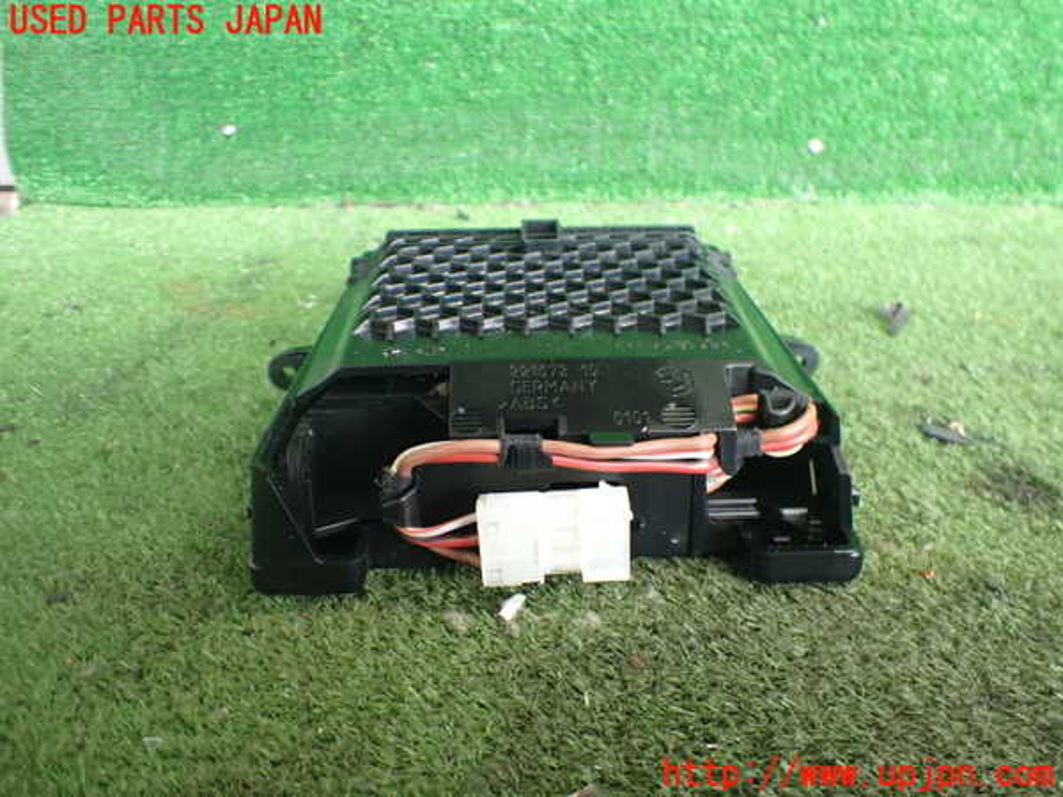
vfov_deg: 46.8
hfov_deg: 60.0
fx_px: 921
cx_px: 532
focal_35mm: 30
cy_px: 398
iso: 800
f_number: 2.3
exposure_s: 1/100
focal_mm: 5.4
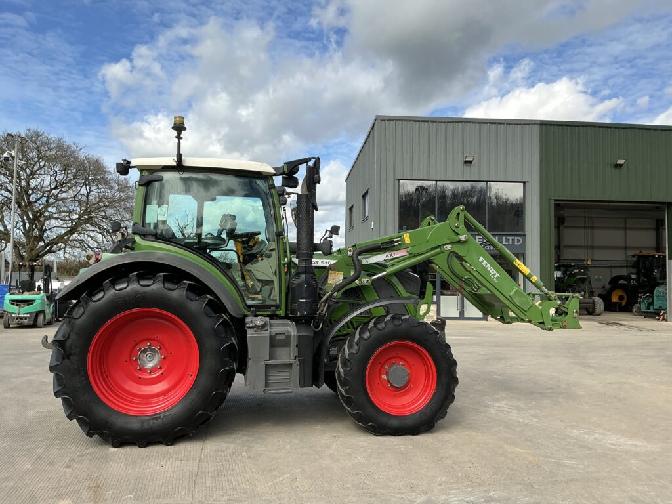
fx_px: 544
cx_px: 336
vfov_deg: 49.7
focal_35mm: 28
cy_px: 252
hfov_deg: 63.4
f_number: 1.8
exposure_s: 1/1626
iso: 25
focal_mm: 3
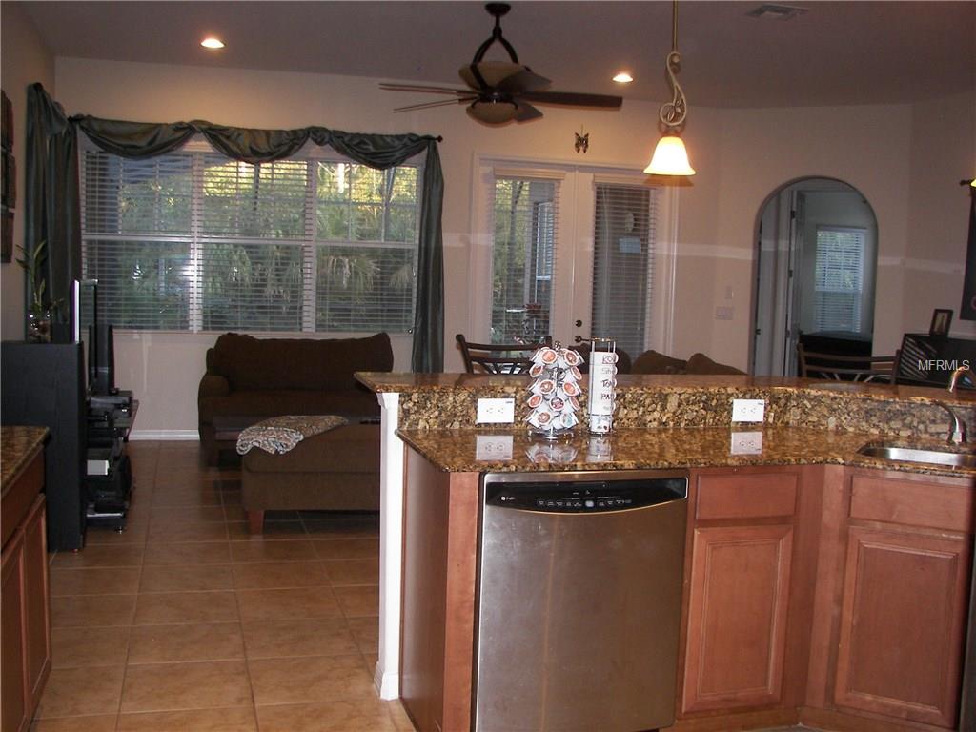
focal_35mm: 36
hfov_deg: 51.4
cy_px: 366
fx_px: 1015
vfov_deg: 39.7
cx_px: 488
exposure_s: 1/30
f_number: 2.8
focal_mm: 6
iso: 100
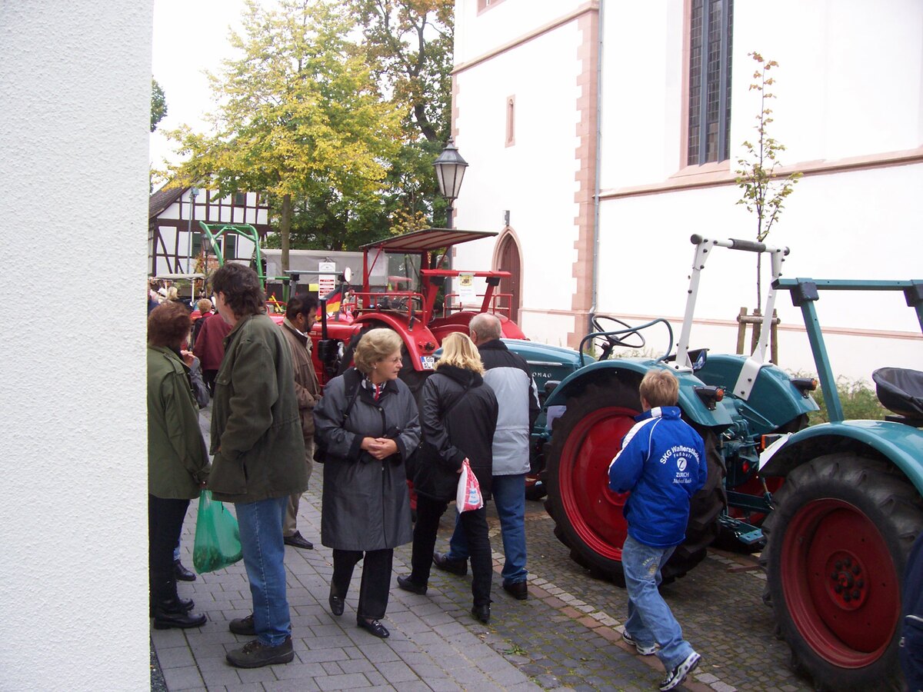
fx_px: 907
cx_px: 462
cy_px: 346
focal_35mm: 34
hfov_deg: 54.0
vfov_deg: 41.8
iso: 80
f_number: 2.7
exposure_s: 1/266
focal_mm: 5.6
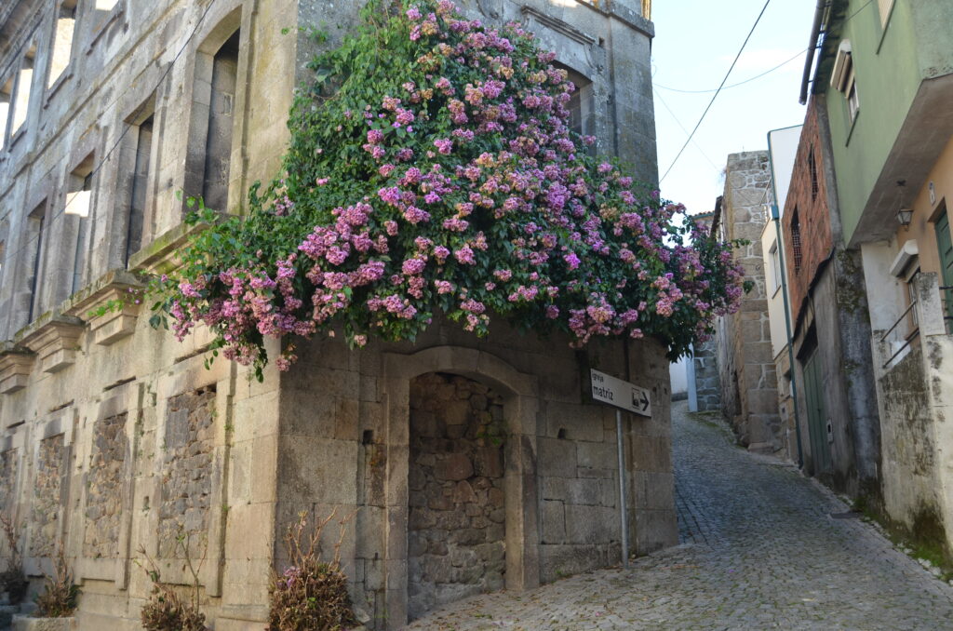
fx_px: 911
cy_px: 316
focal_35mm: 34
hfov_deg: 55.2
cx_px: 476
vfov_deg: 38.2
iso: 220
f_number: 5.6
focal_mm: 23
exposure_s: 1/125
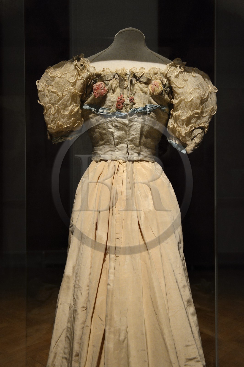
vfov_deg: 53.1
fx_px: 366
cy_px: 184
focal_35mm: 36
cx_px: 122
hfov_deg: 36.9
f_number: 6.3
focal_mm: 36
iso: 1600
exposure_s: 1/25
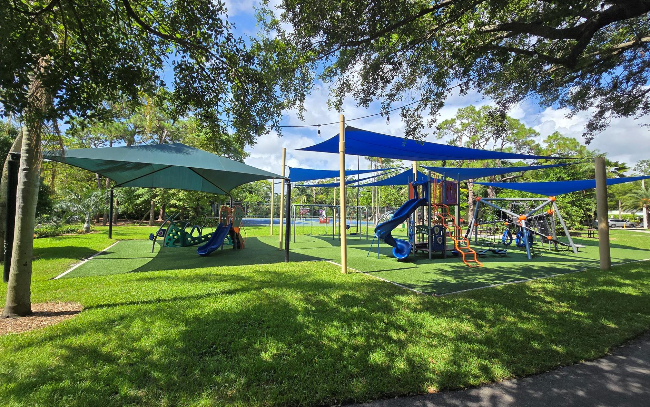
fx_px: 248
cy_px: 203
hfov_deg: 105.3
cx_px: 321
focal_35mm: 14
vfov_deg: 78.6
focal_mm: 2.2
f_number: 2.2
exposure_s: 1/1304
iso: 50
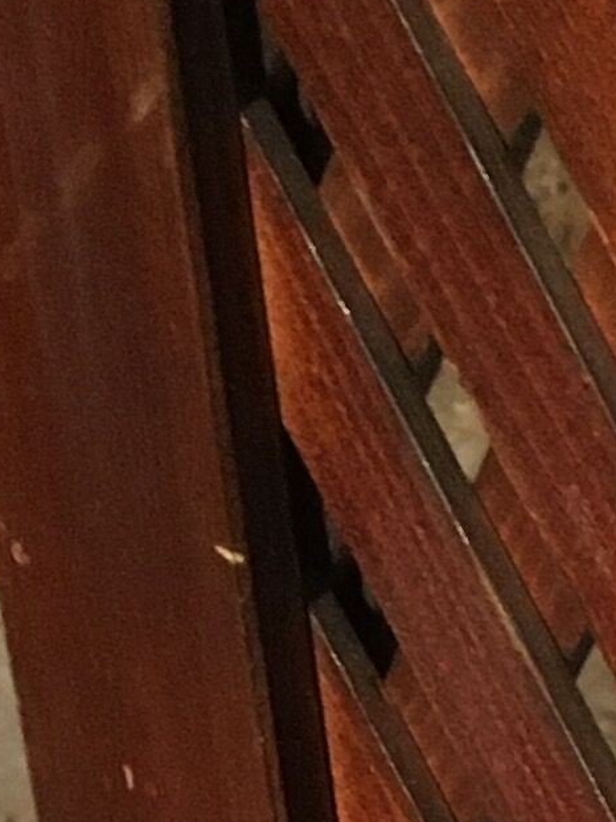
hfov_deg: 7.3
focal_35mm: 188
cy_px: 2141
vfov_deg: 9.2
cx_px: 1540
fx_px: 4464
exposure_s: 1/20
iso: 200
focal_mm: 4.15
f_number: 2.2
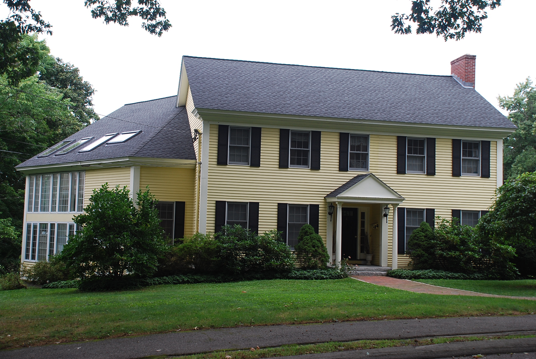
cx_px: 268
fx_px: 693
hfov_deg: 42.3
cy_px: 180
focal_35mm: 46
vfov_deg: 29.0
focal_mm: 31
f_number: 5.6
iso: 160
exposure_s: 1/125
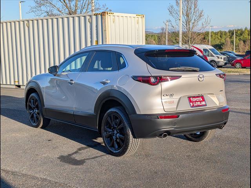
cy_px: 94
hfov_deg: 38.9
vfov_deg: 29.7
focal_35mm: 49
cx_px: 126
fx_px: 355
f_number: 1.68
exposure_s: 1/1667
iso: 22
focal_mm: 6.9
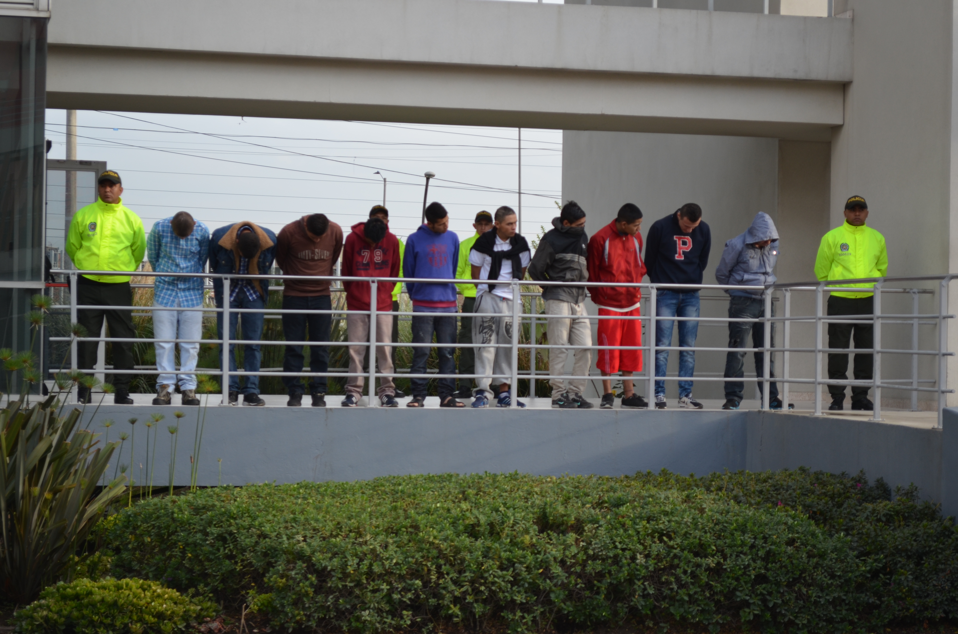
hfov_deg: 24.7
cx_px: 479
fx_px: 2191
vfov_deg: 16.5
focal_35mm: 82
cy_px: 317
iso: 200
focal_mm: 55
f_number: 6.3
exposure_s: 1/160
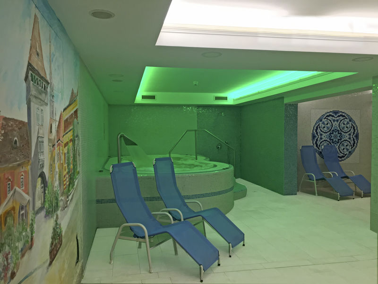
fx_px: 317
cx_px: 189
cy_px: 142
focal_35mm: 29
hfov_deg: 61.7
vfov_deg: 48.2
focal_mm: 4.15
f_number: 2.2
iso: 100
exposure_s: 1/33
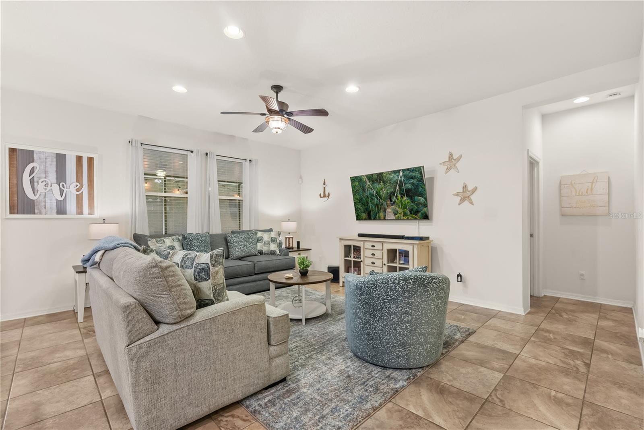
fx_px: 286
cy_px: 215
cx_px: 322
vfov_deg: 73.8
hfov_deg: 96.7
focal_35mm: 16
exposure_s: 1/10
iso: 1600
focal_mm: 16
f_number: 7.1
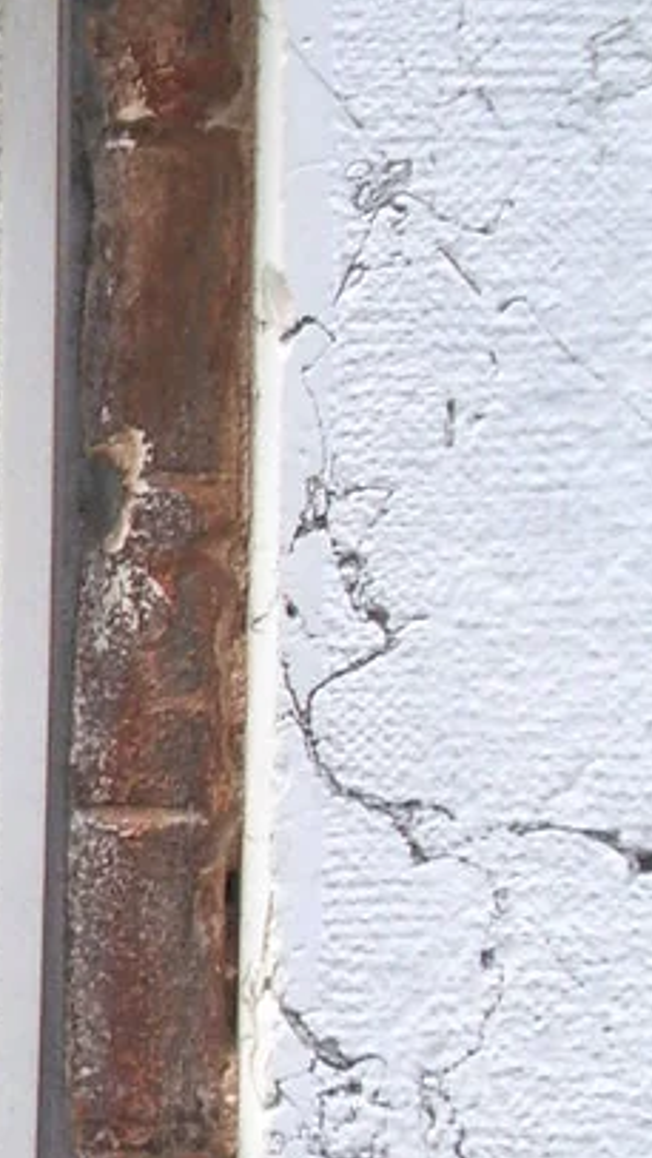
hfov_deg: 9.5
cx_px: -612
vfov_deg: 17.8
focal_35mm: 120
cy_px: 674
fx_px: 3687
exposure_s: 1/40
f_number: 2.6
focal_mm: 5.8
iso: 100
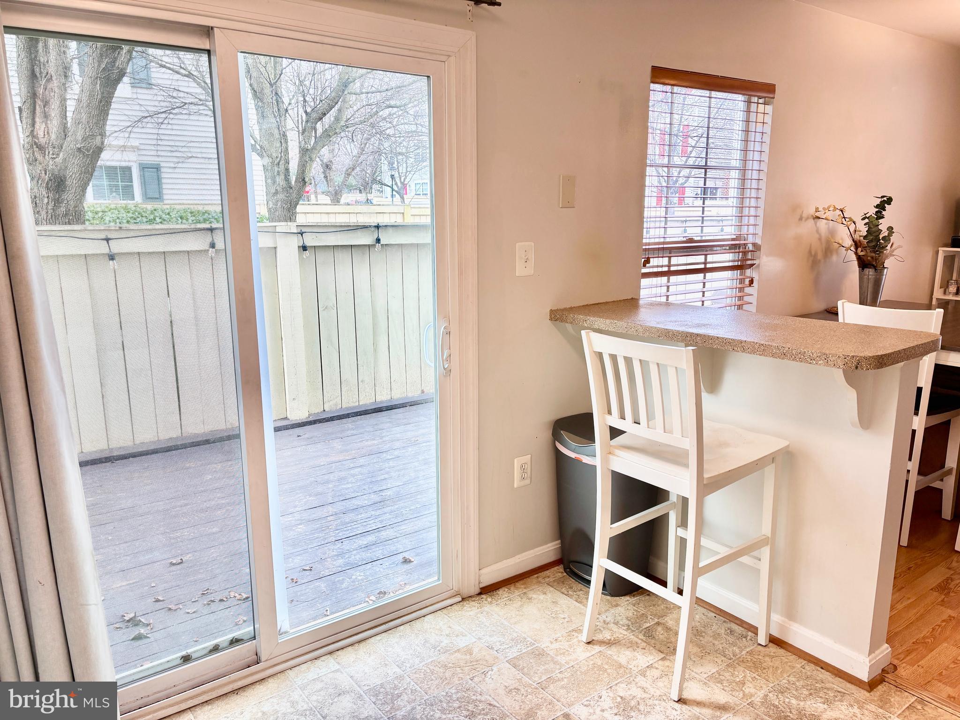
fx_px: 721
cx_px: 480
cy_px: 360
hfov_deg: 67.3
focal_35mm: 26
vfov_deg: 53.1
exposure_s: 1/120
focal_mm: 5.96
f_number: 1.6
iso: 50
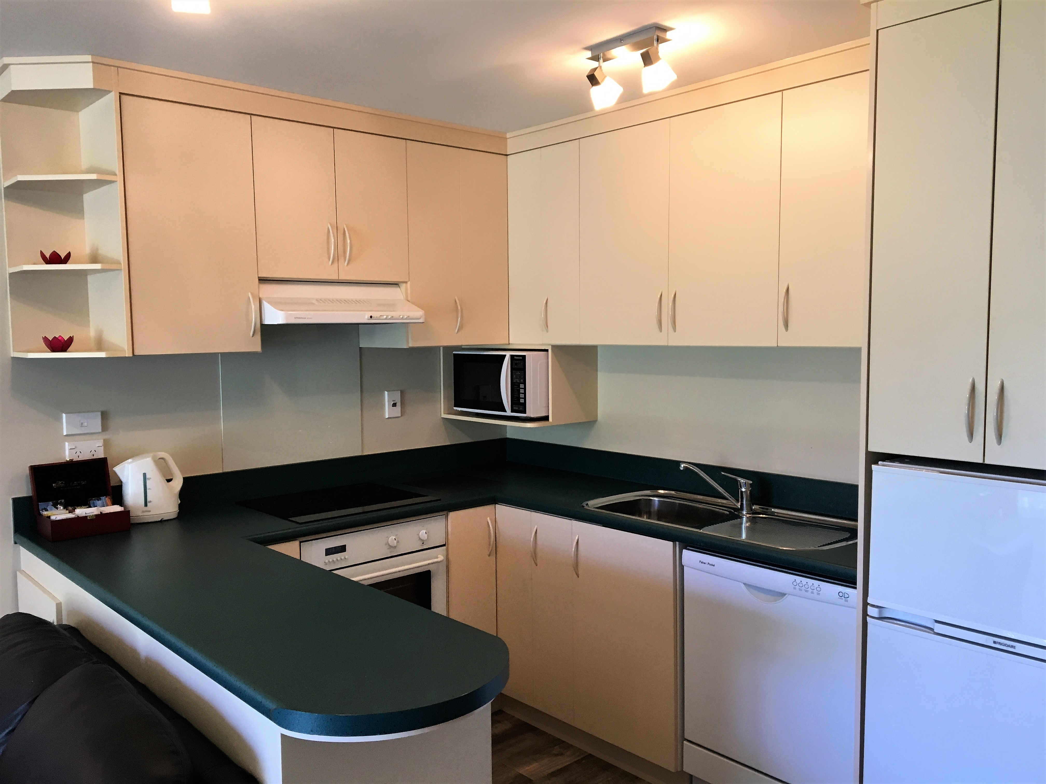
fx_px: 876
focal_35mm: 29
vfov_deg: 48.2
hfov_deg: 61.7
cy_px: 392
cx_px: 523
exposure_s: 1/33
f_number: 2.2
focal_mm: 4.15
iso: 64
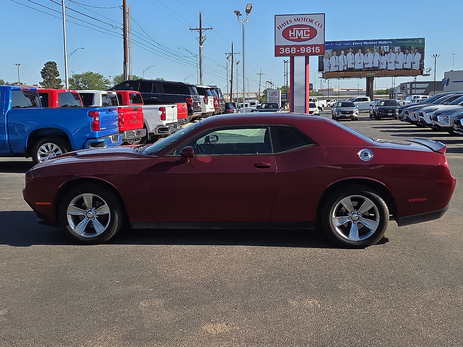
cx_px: 232
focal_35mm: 42
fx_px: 562
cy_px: 174
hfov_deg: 44.8
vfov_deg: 34.3
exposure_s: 1/1250
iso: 25
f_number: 1.8
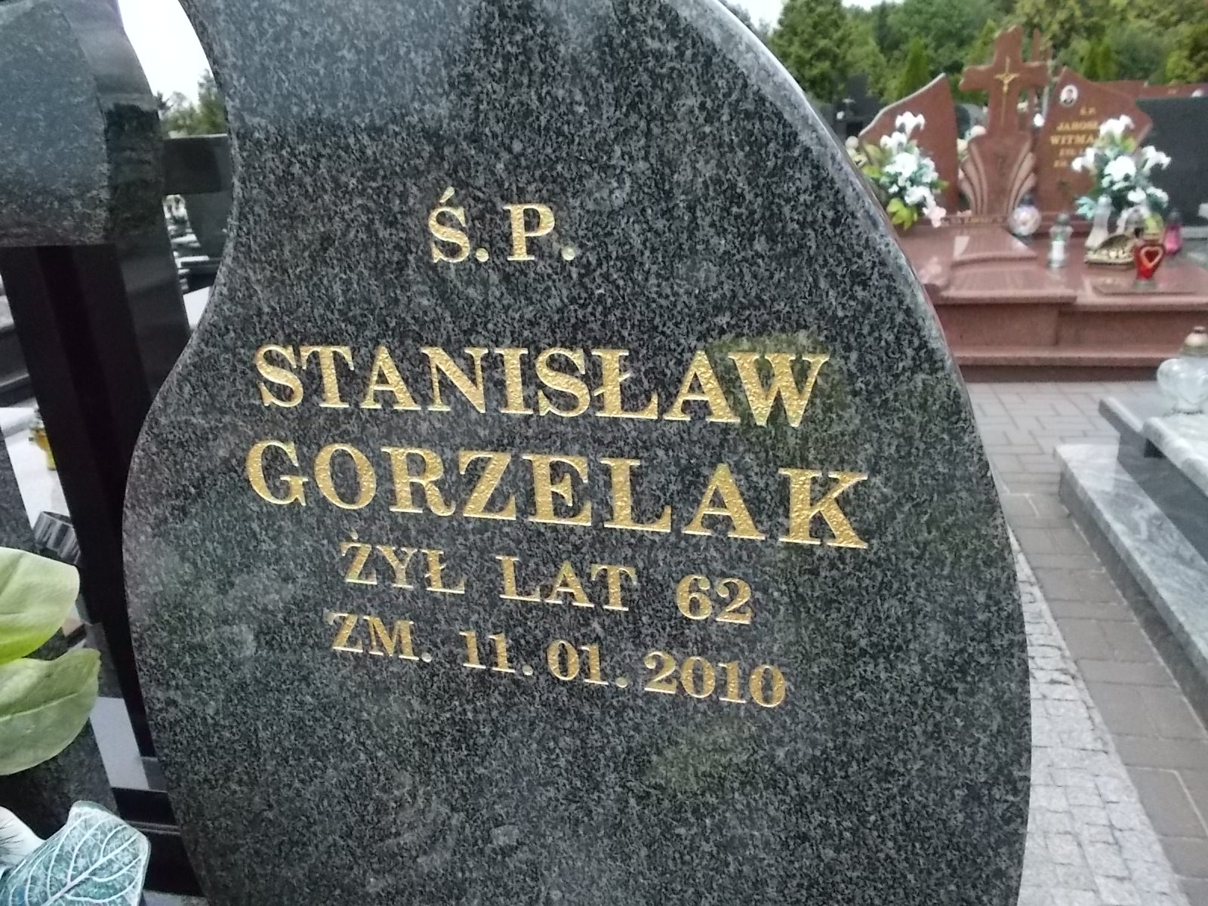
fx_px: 907
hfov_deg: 67.3
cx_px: 604
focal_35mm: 26
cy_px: 453
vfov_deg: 53.1
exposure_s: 1/400
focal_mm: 4.6
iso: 400
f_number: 8
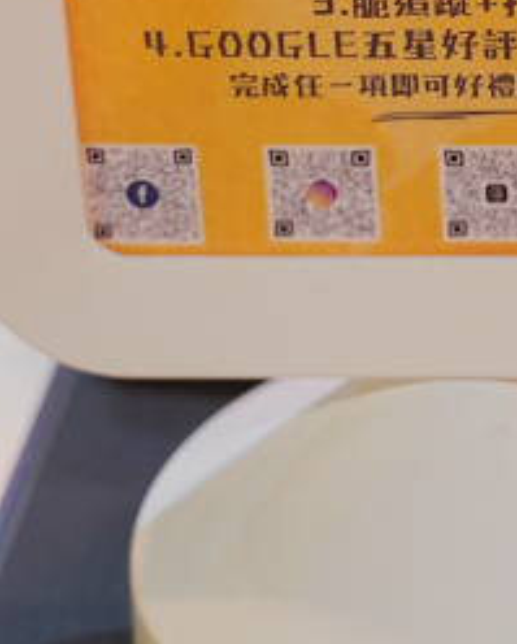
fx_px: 3379
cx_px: 808
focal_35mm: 177
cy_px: -184
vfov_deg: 10.7
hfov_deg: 8.5
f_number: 4
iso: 1250
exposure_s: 1/60
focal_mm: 39
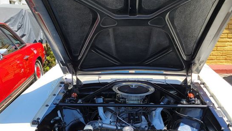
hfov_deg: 62.4
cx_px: 129
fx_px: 191
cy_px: 46
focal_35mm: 31
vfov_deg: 37.5
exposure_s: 1/500
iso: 16
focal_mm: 6.7
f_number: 1.8
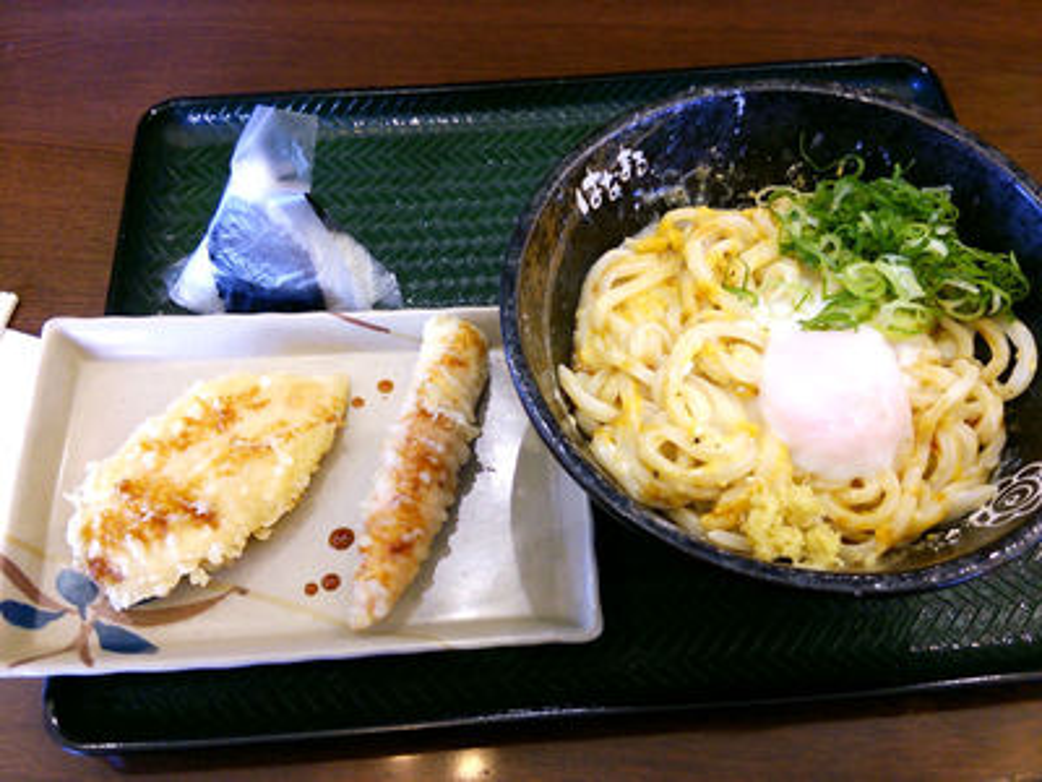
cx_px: 521
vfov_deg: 46.8
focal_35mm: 30
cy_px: 391
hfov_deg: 60.0
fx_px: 903
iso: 80
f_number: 1.94
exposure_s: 1/44
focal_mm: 4.06
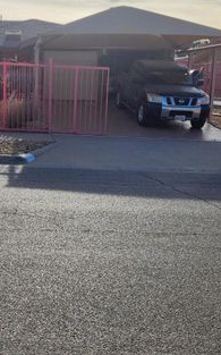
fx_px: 502
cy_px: 205
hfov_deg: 24.1
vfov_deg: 38.8
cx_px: 22
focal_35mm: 52
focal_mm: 5.4
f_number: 1.8
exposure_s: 1/3084
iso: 20
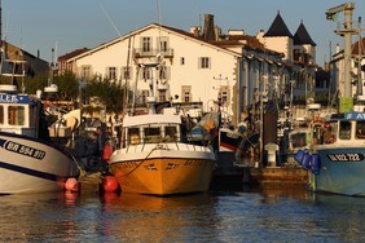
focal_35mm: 134
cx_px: 162
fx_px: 1359
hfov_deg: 15.3
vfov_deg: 10.2
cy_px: 111
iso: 200
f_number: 10
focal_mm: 90
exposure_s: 1/250
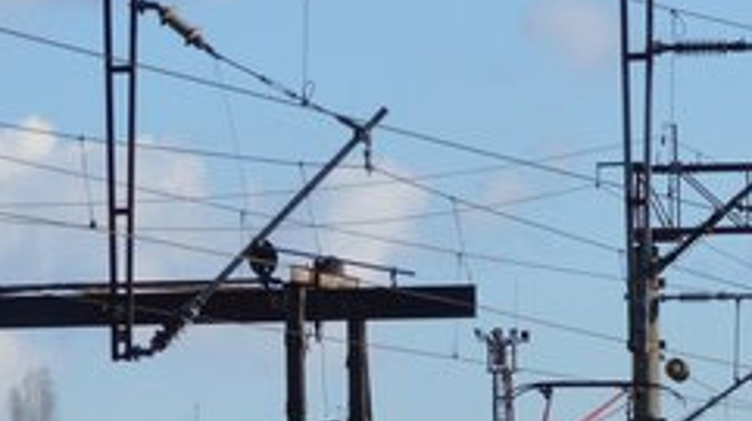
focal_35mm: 287
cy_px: 633
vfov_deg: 4.2
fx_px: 5712
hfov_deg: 7.5
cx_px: 761
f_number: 5.6
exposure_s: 1/1250
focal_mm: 55
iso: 400
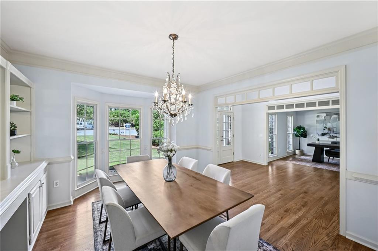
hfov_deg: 104.3
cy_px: 126
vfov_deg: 81.1
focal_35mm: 14
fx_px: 147
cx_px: 189
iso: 100
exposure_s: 1/25
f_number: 8
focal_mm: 14
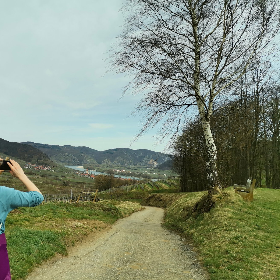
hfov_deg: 50.1
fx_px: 293
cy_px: 139
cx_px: 91
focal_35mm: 32
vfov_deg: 51.1
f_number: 1.8
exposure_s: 1/2410
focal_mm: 4.75
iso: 50
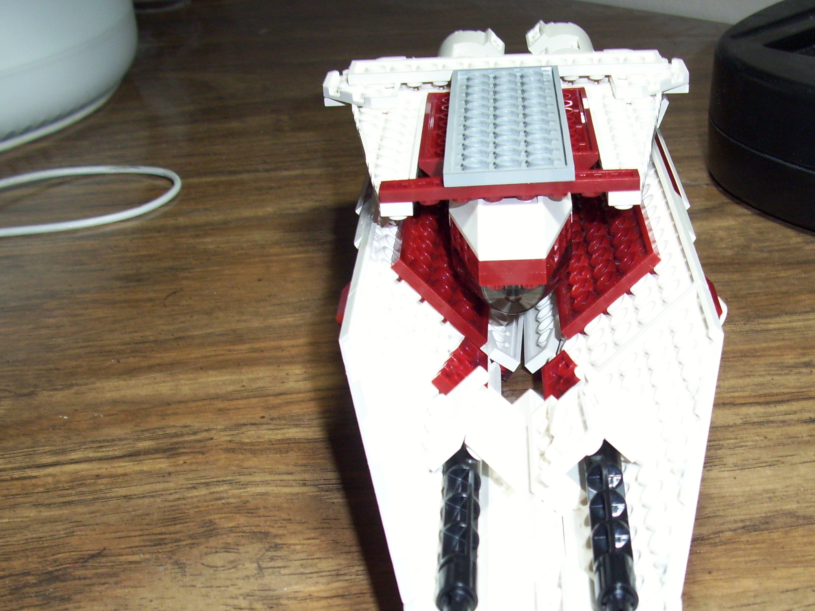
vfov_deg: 25.7
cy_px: 476
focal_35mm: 56
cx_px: 518
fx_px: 1319
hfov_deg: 34.1
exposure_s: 1/40
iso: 80
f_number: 2.9
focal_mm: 5.7
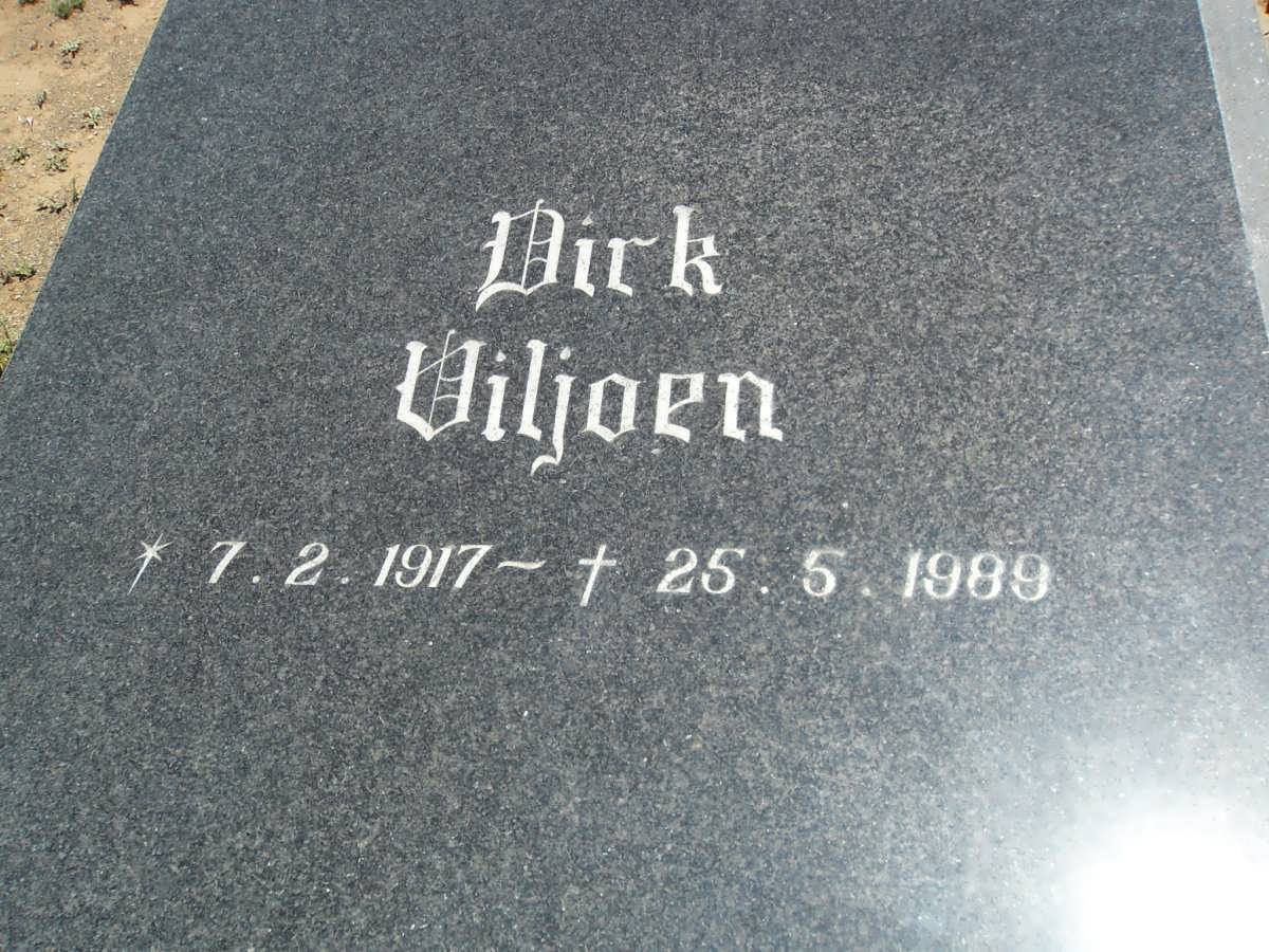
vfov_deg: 40.7
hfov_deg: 52.6
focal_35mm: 35
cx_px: 634
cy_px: 476
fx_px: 1283
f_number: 8.2
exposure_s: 1/180
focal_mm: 6.3
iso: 80
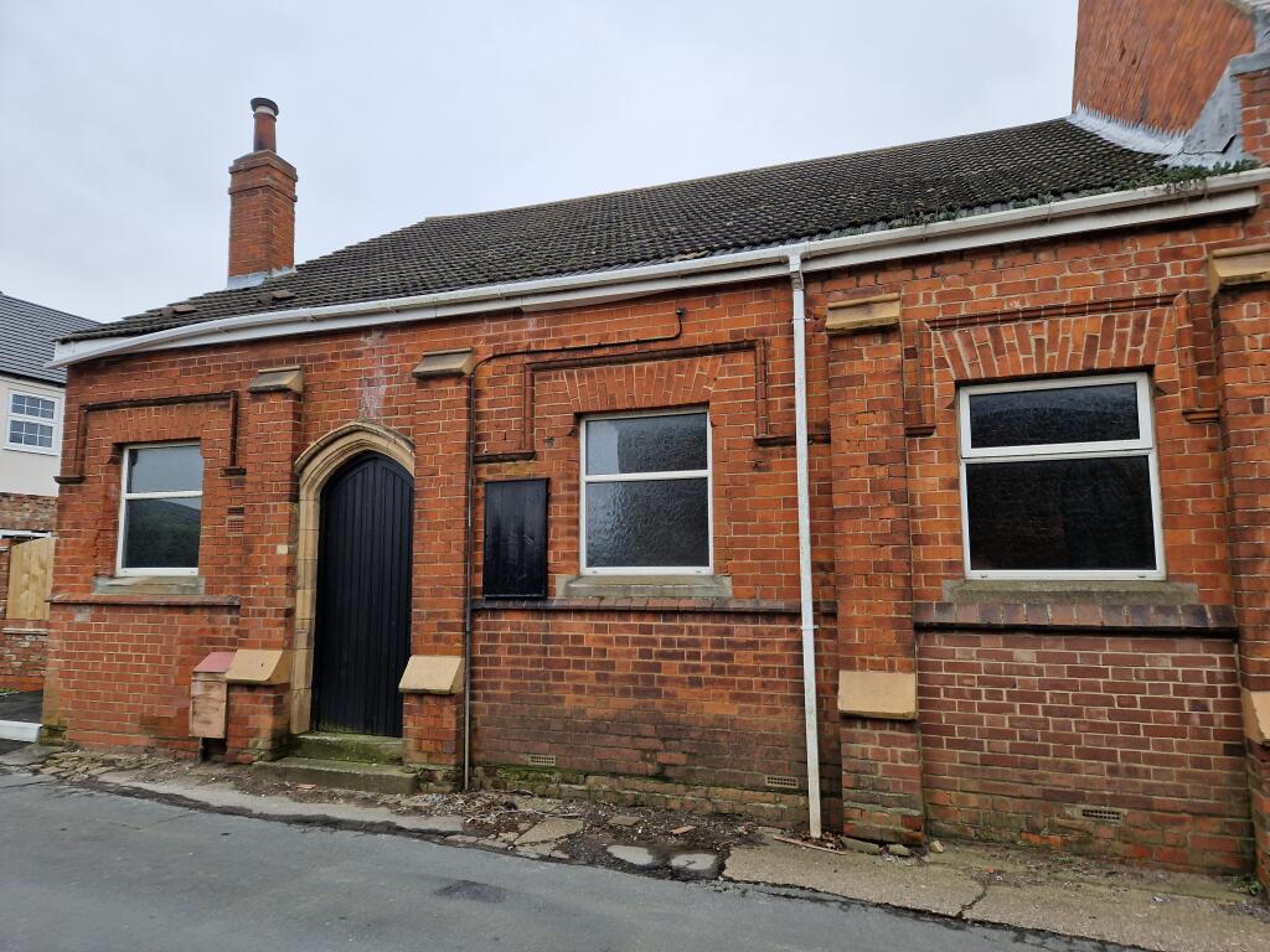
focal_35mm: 23
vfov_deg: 58.9
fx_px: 844
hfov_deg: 73.9
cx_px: 635
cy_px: 476
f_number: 1.8
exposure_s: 1/180
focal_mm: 5.4
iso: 50
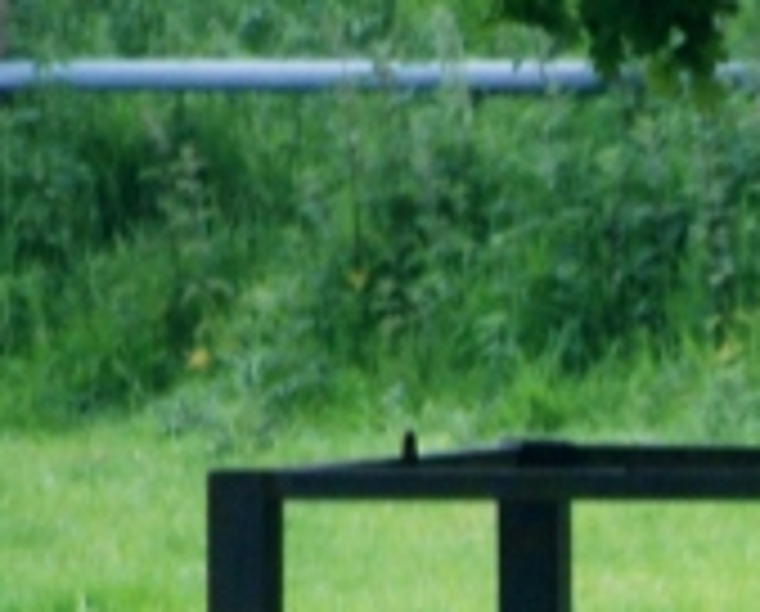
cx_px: 1529
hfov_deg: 0.8
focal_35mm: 2555
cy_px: 938
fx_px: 57603
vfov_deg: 0.6
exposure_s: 1/320
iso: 400
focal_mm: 300
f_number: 5.6
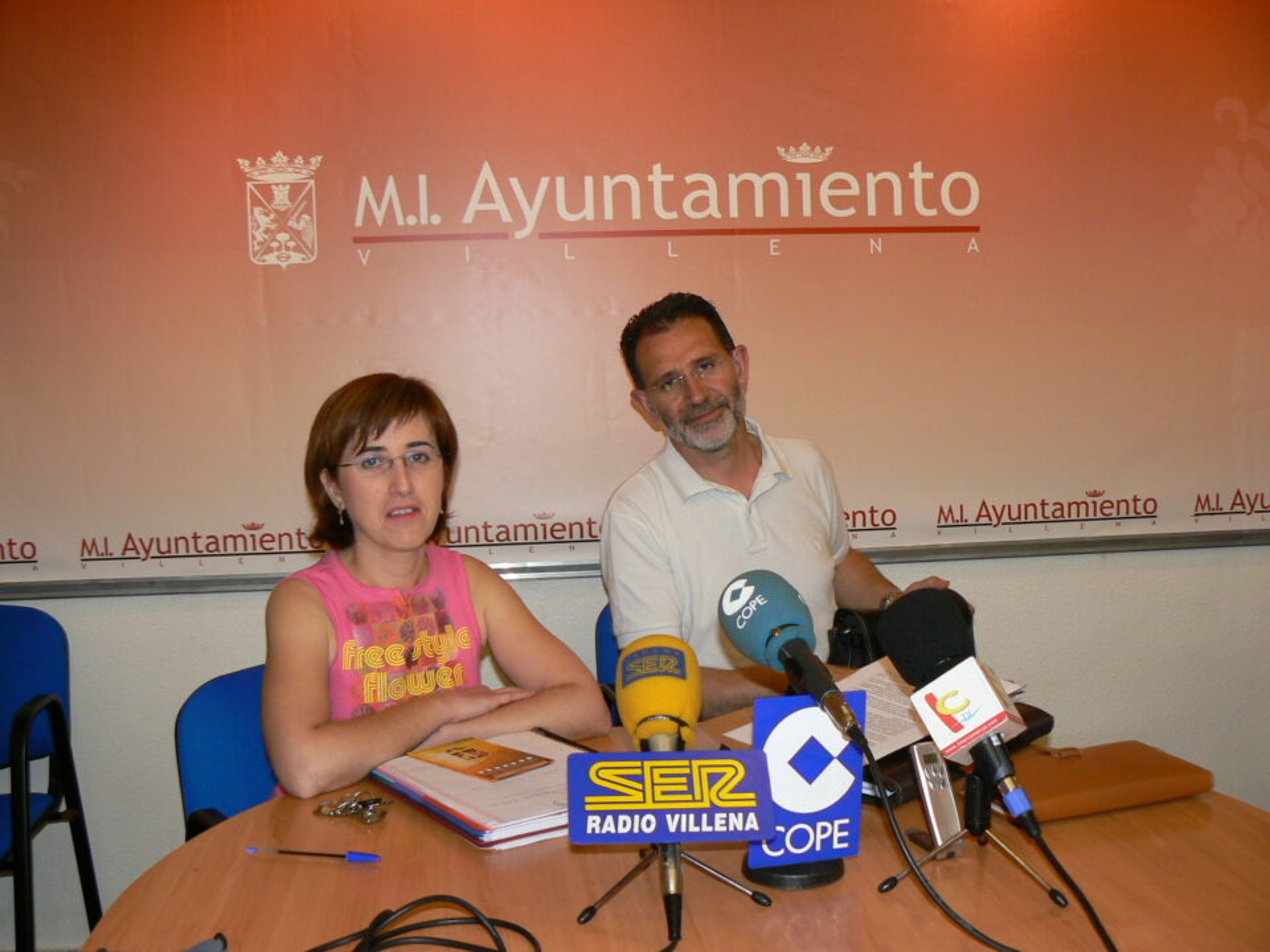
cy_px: 476
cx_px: 635
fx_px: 1321
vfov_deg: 39.7
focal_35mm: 36
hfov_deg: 51.4
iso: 100
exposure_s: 1/30
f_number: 2.8
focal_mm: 6
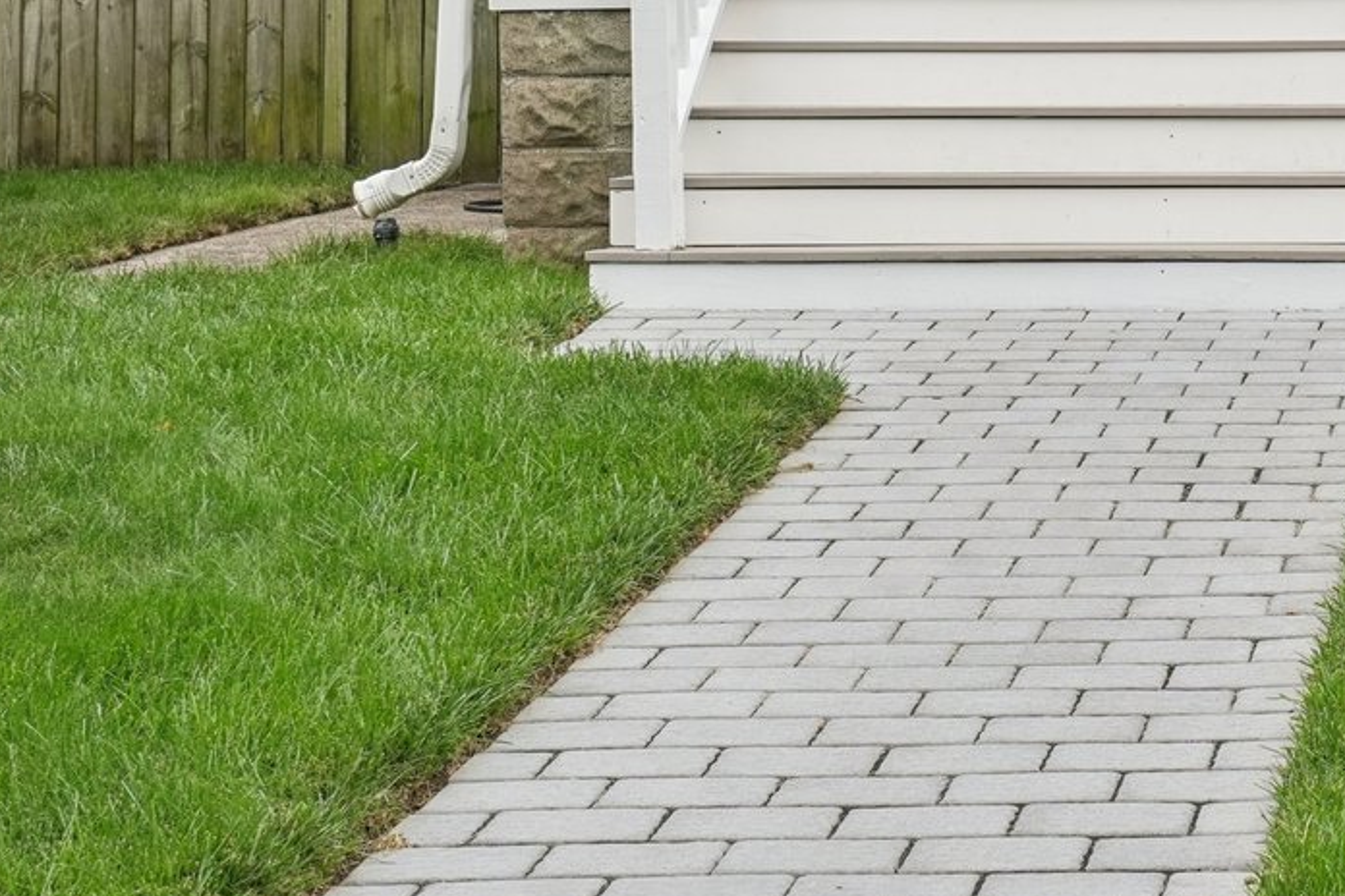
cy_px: -105
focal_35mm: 103
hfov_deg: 18.7
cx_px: 1617
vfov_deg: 13.0
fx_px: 3848
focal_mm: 35
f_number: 8
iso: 400
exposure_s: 1/250
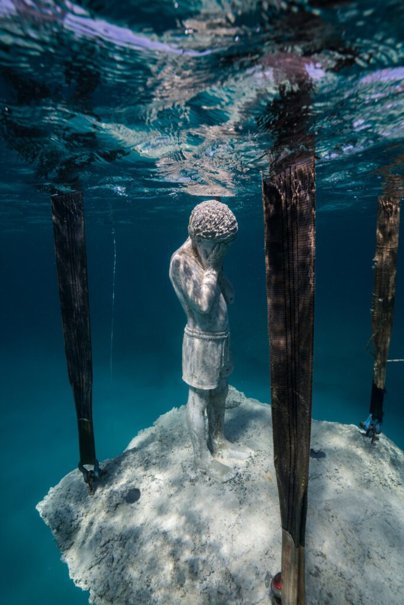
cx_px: 202
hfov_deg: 73.8
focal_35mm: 16
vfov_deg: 96.7
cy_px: 302
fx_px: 269
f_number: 8
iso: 200
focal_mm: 16
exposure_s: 1/250
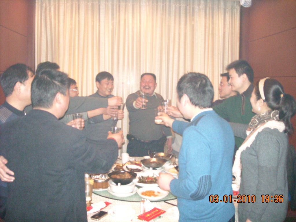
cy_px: 111
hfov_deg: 52.6
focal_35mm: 35
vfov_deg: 40.7
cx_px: 148
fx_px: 299
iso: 590
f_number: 2.8
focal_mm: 5.7
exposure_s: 1/60
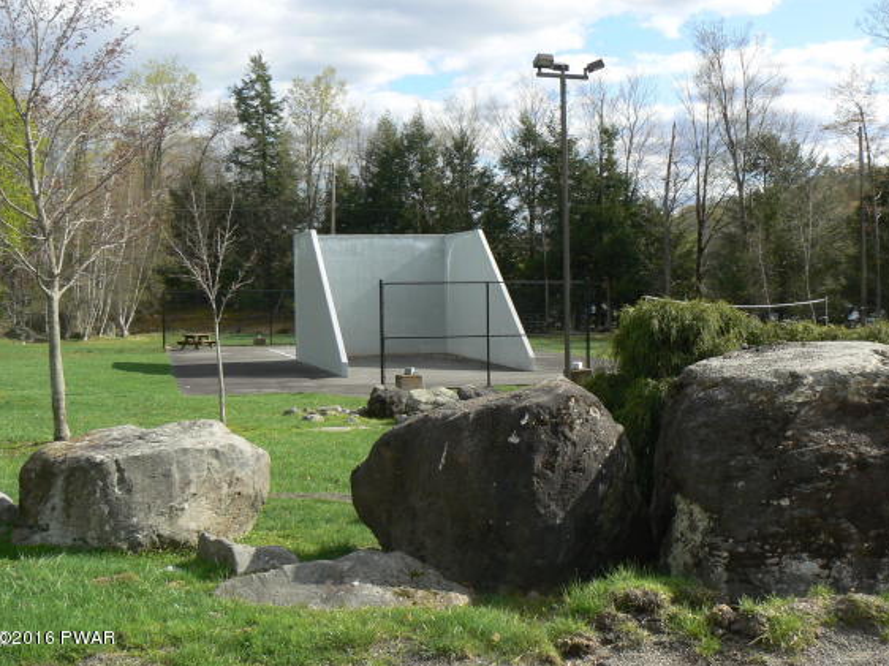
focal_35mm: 41
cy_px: 289
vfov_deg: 35.1
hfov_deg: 45.7
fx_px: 1053
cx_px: 494
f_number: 5.6
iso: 80
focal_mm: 6
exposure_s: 1/320
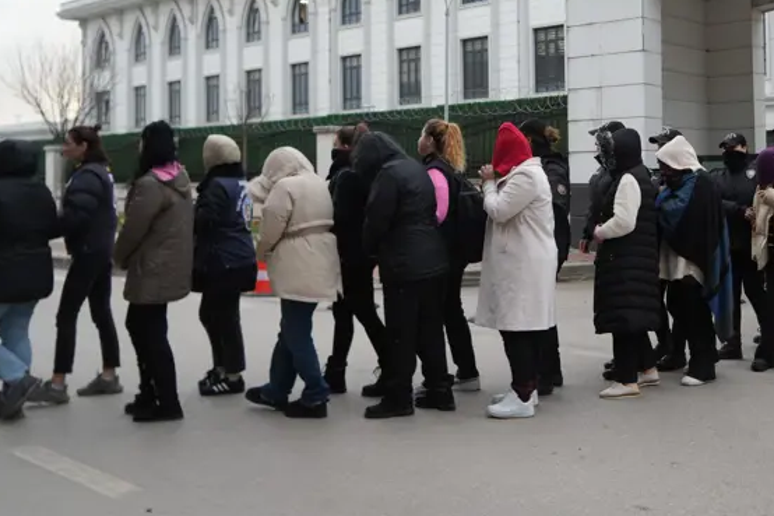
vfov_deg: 31.5
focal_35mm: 42
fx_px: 903
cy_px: 151
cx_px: 545
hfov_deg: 45.4
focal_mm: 25
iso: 800
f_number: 4
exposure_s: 1/160
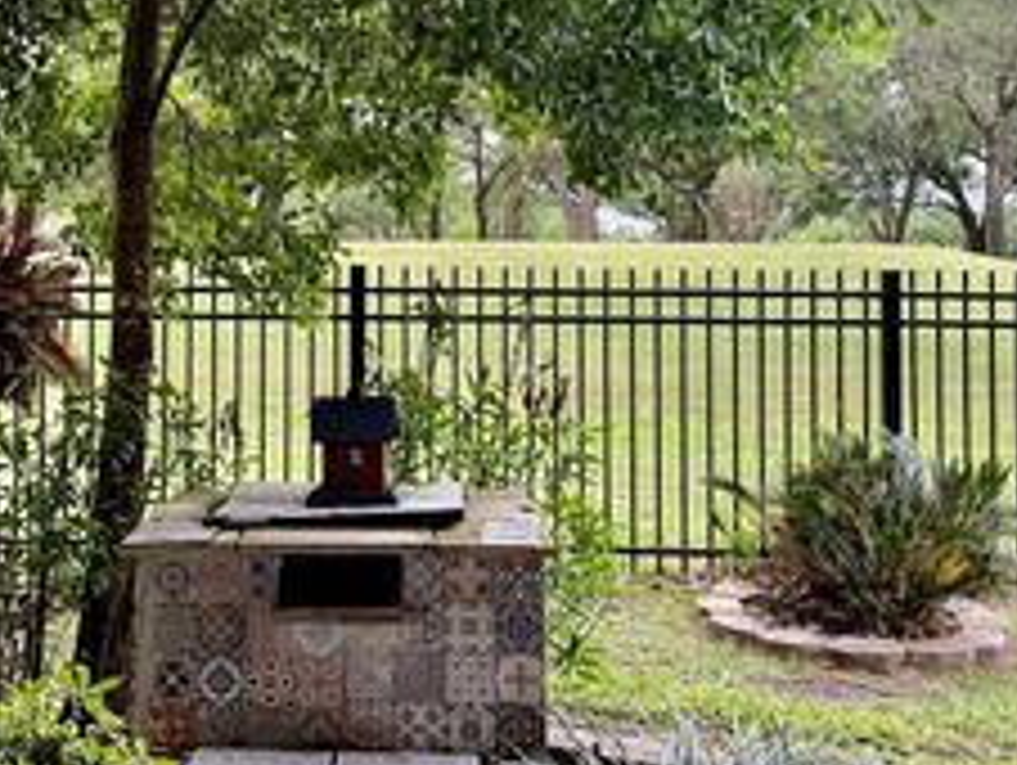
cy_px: 223
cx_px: 320
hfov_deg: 35.7
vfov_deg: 27.3
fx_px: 1559
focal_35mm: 53
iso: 100
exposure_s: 1/649
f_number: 1.78
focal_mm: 6.76
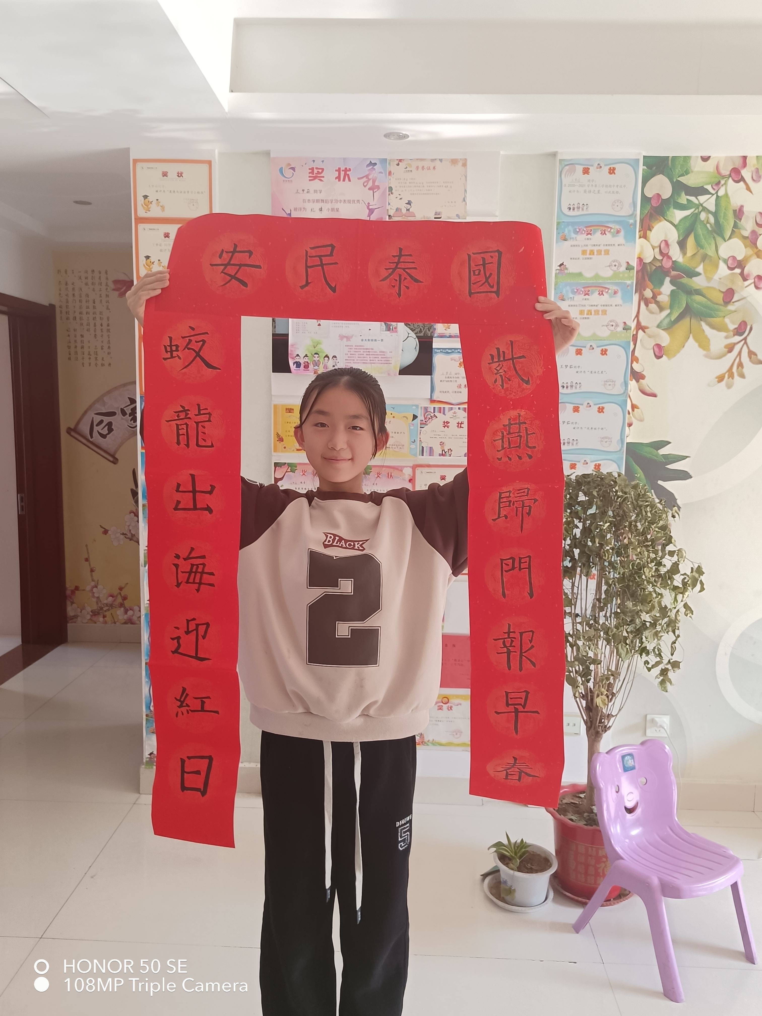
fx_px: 792
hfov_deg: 51.4
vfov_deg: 65.3
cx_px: 381
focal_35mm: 27
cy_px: 508
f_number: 1.9
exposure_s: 1/50
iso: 215
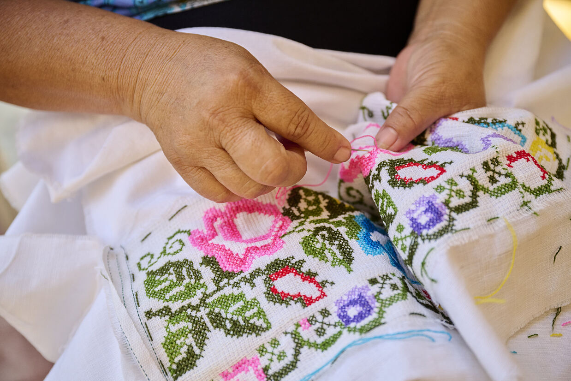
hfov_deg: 44.5
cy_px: 190
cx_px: 286
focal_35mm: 44
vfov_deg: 30.5
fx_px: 698
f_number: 3.5
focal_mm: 44
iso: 1600
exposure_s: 1/800
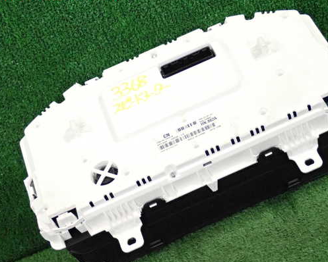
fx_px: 709
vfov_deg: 21.0
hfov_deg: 26.0
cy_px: 134
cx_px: 189
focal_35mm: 73
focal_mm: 11.09
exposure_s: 1/125
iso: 3200
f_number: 3.6
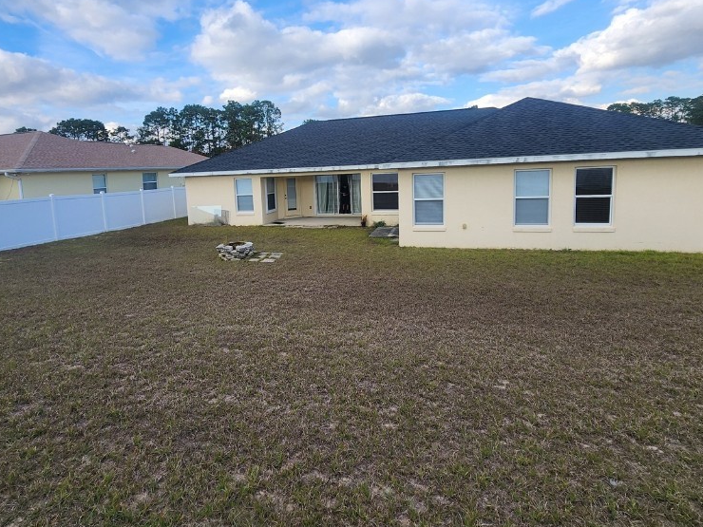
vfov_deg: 71.0
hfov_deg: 87.4
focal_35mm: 18
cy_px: 217
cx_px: 313
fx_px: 366
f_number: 2.2
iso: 50
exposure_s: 1/834
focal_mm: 2.2
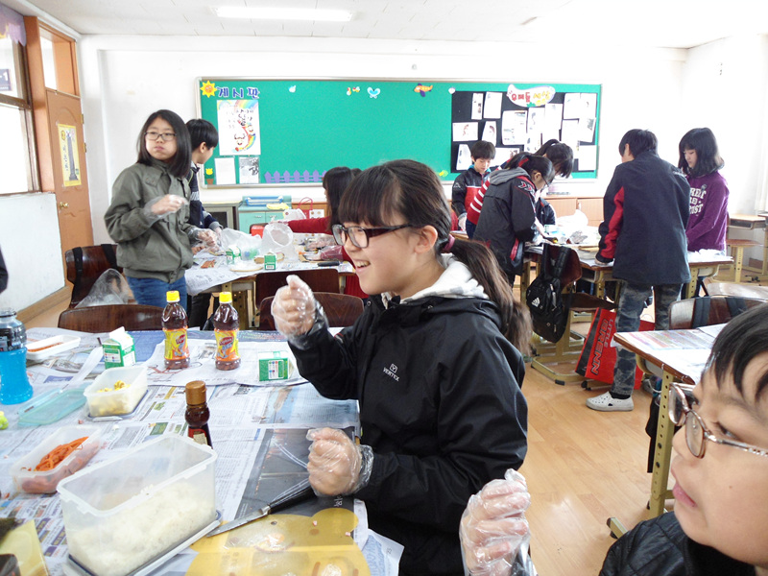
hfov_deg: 67.3
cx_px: 384
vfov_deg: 53.1
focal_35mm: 26
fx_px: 577
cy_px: 288
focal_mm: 4.7
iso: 200
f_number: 2.8
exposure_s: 1/30
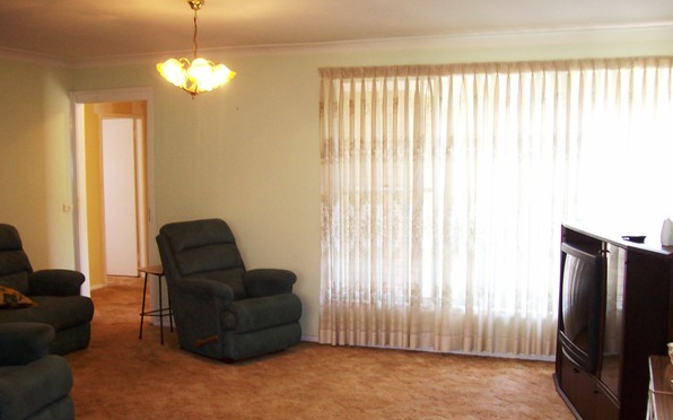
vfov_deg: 31.1
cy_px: 260
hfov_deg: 48.2
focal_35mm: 41
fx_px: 752
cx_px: 335
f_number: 2.7
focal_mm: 6
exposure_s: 1/15
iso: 80
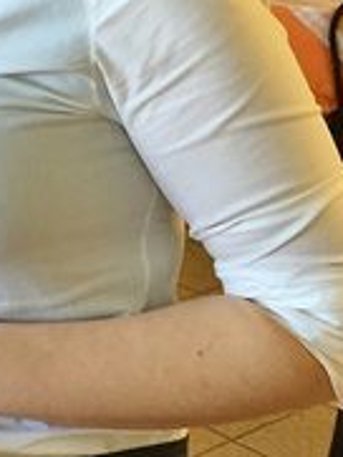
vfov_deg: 20.2
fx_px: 1267
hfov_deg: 14.9
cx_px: -71
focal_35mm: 96
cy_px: 88
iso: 64
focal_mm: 4.15
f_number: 2.2
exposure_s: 1/33
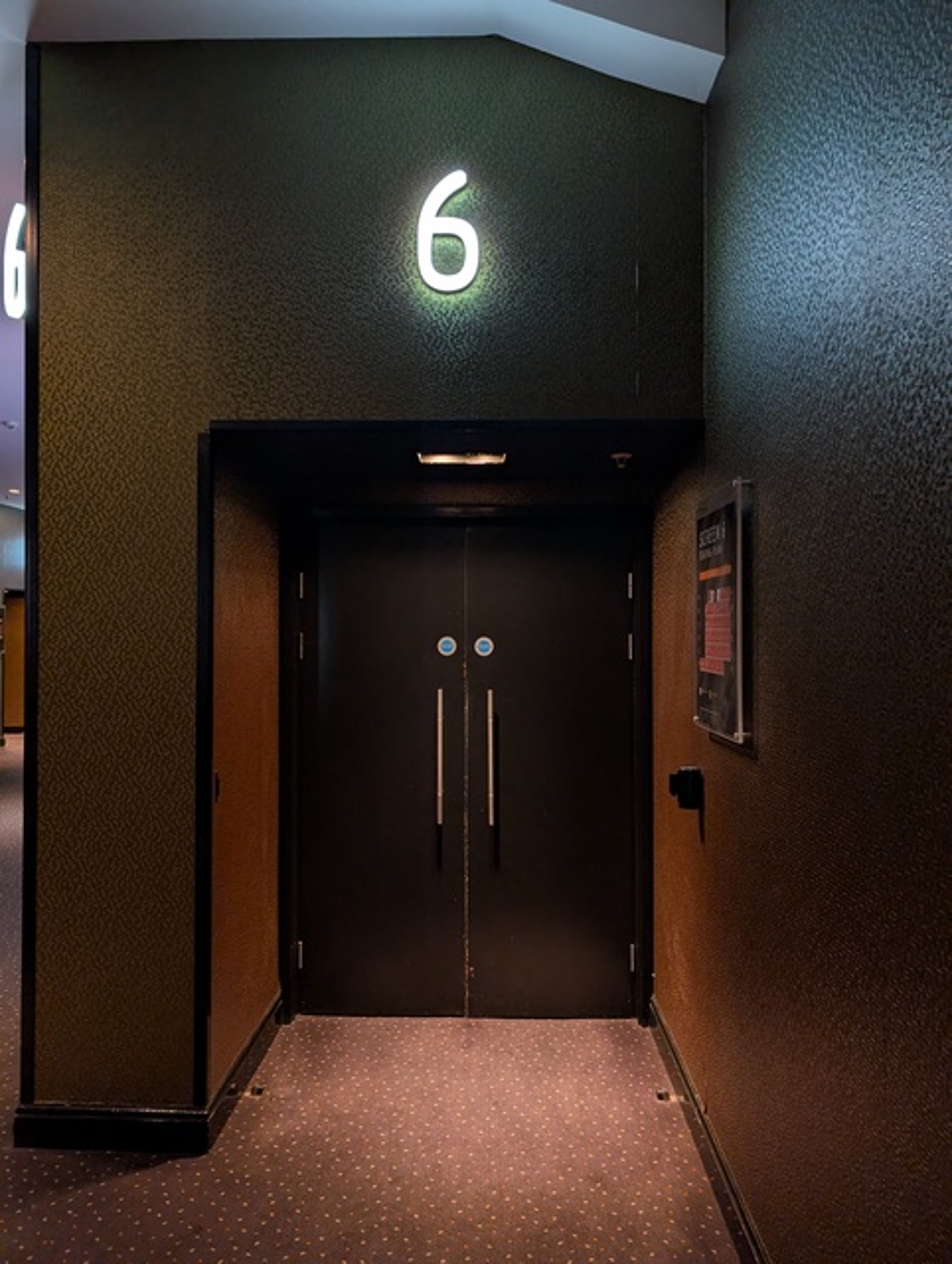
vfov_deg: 71.5
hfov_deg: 56.9
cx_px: 476
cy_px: 632
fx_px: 878
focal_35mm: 24
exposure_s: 1/50
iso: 93
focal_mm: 6.9
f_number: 1.68
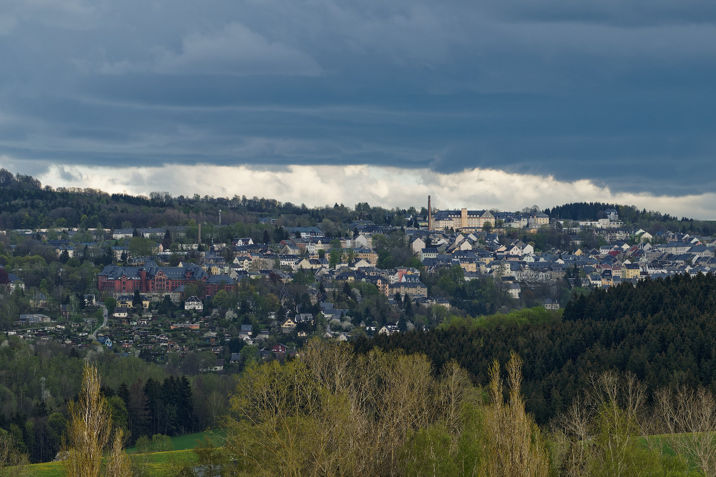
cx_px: 227
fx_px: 4640
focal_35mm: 233
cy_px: 257
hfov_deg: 8.8
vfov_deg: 5.9
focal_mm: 134.2
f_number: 6.3
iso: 400
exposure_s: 1/640
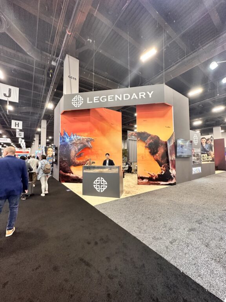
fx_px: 122
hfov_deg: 85.7
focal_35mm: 14
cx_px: 113
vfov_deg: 102.1
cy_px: 151
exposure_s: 1/60
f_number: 2.2
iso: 250
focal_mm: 2.22
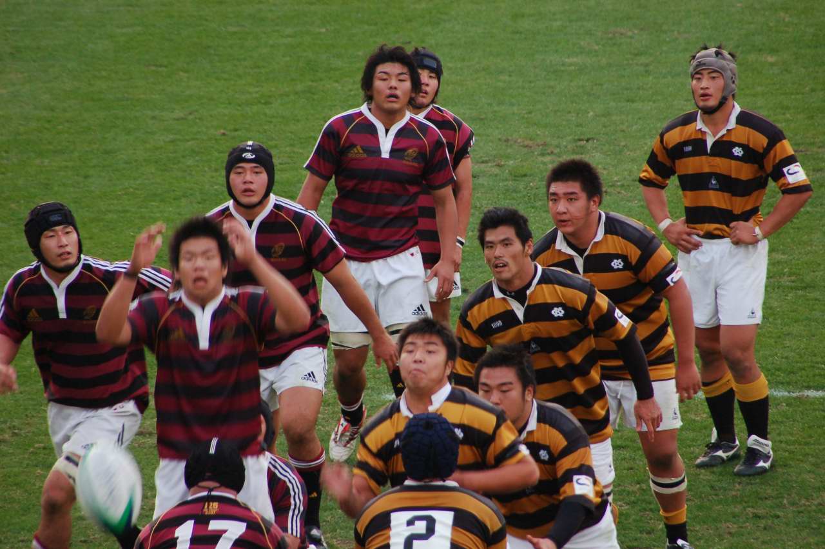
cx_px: 412
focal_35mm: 450
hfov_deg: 4.6
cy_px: 274
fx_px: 10303
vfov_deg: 3.0
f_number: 6.3
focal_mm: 300
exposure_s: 1/160
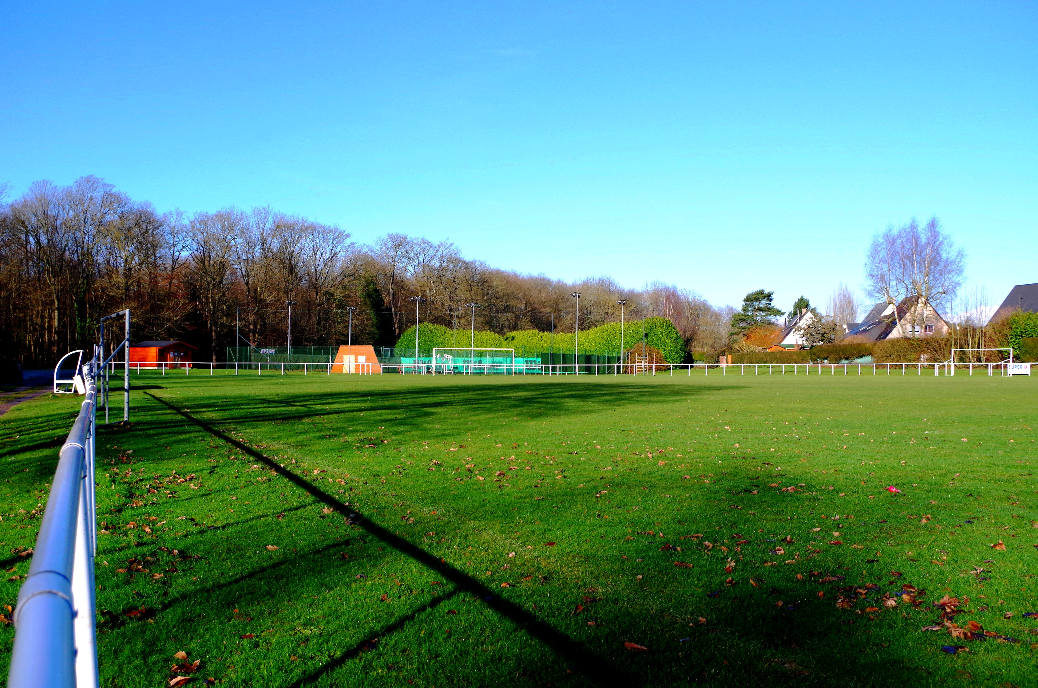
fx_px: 1122
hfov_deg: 49.6
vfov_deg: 34.1
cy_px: 344
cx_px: 519
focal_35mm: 39
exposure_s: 1/2500
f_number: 6.3
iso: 800
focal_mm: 26.25
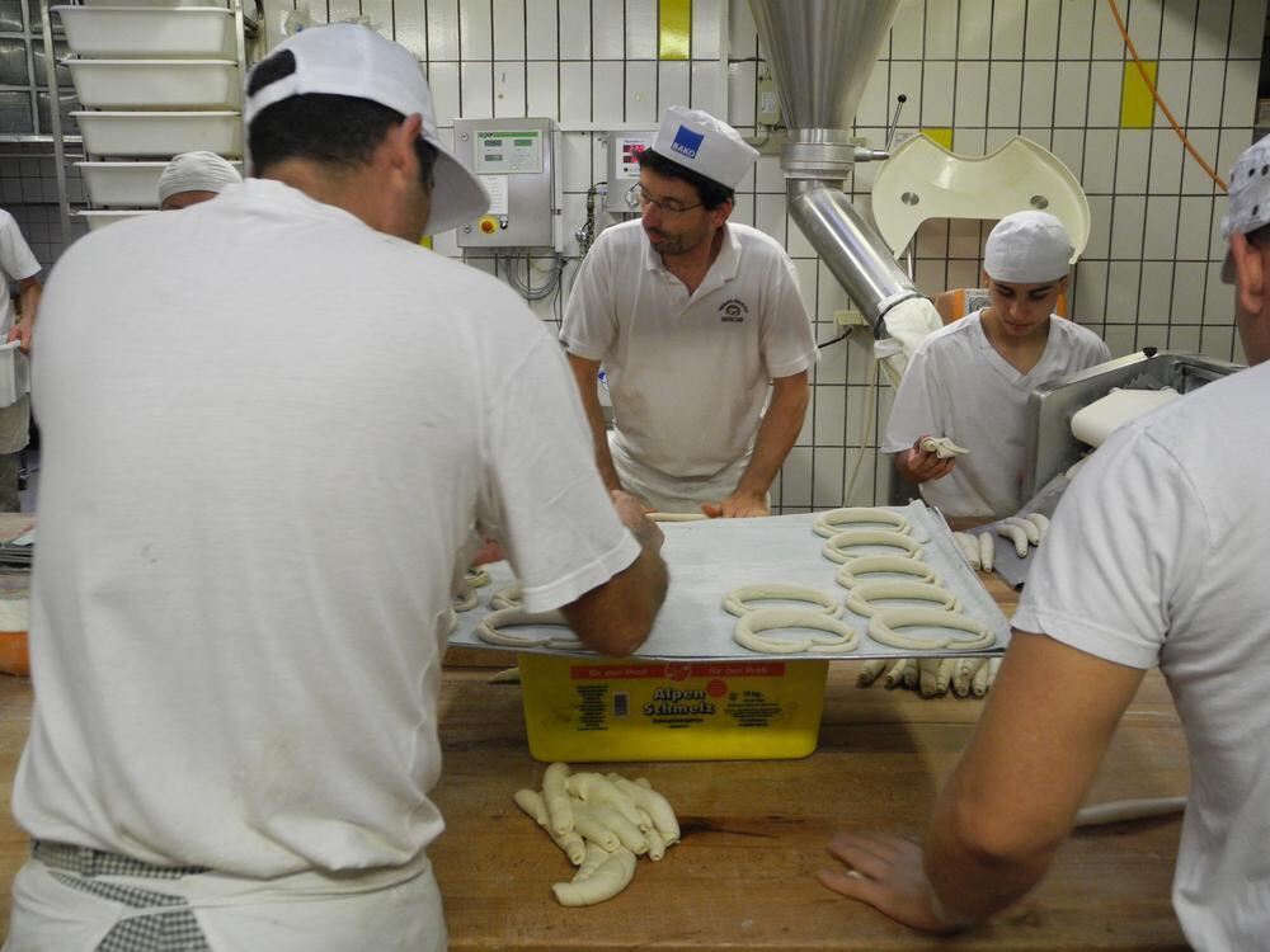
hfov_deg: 52.6
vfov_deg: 40.7
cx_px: 635
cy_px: 476
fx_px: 1284
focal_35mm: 35
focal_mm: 7.4
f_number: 3.2
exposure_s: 1/88.3
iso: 400
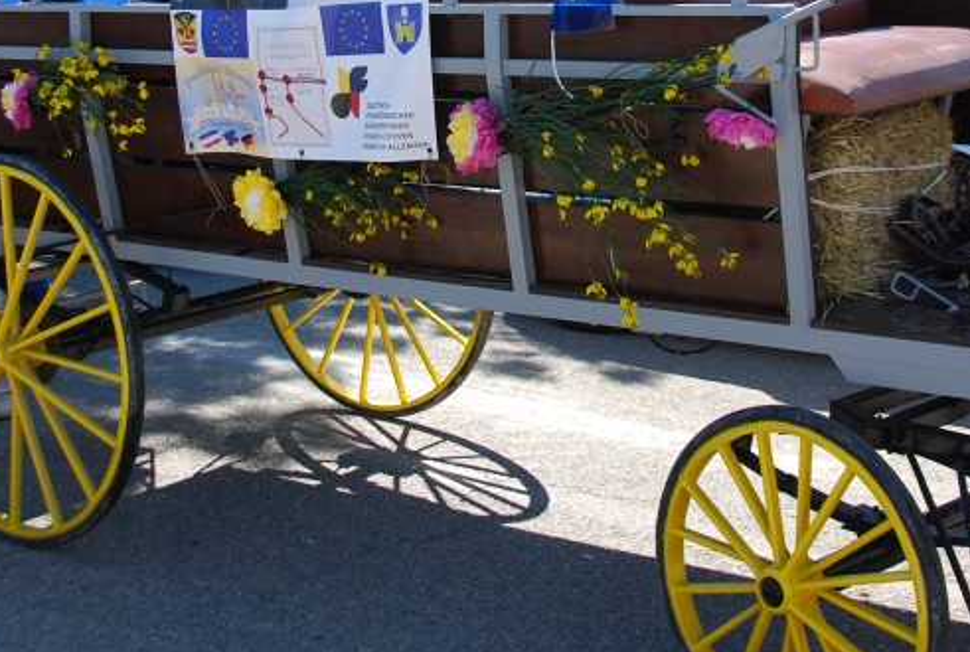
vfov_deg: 22.3
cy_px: 81
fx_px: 1621
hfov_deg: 33.3
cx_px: 538
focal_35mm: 60
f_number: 7.1
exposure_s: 1/200
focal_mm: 22
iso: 100
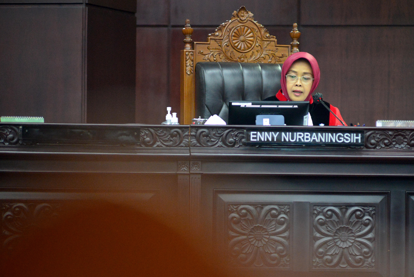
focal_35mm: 219
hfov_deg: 9.4
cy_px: 139
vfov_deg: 6.3
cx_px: 209
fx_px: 2519
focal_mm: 200
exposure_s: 1/125
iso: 4500
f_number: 2.8
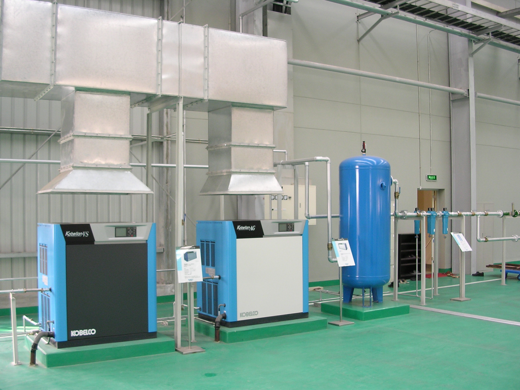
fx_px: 571
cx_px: 260
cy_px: 195
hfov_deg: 49.0
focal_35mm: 38
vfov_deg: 37.7
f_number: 2.8
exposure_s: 1/19.8
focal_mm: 5.8
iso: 100
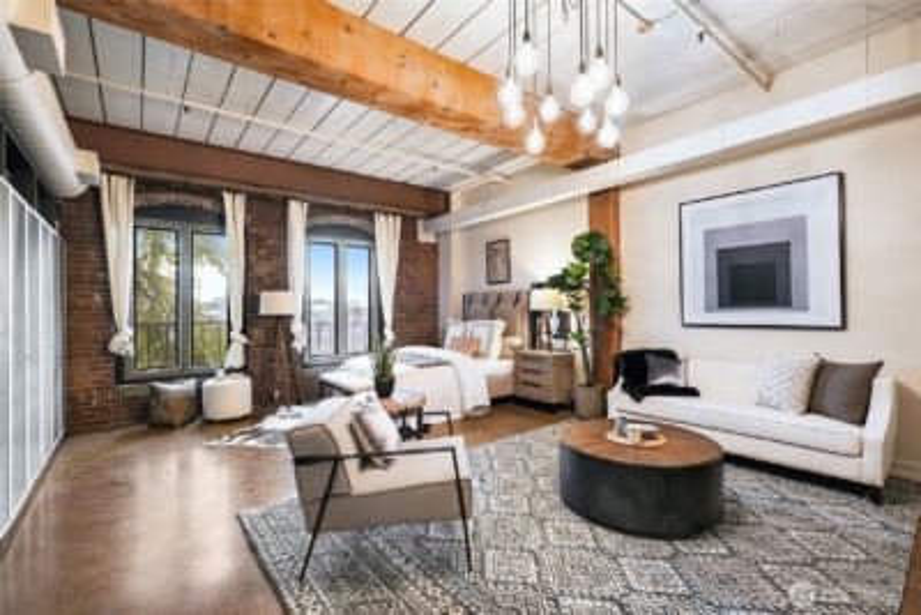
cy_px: 308
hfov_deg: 96.7
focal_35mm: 16
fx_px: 409
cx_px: 460
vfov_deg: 73.8
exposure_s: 1/2
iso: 160
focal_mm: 16
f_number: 8
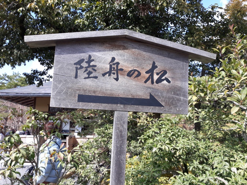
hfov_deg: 65.3
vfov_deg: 51.4
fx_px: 193
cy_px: 92
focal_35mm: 27
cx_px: 124
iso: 40
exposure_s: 1/469
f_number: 1.7
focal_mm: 3.71
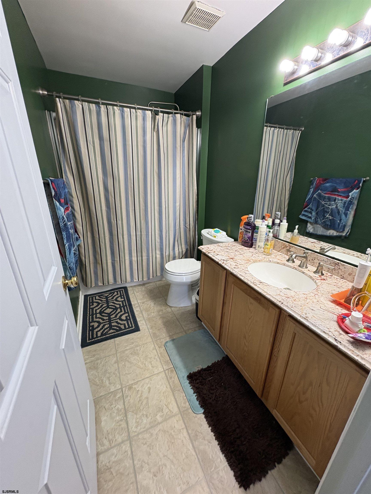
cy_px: 247
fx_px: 200
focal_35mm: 14
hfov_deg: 85.7
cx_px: 186
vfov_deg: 102.1
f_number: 2.2
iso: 200
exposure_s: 1/60
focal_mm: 2.22
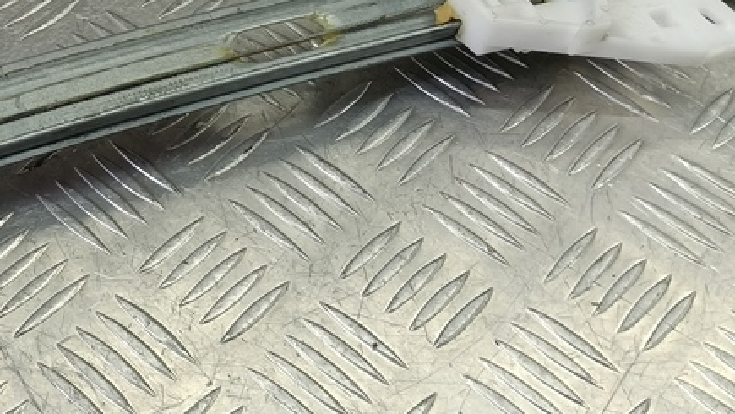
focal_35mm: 59
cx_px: 5
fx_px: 1150
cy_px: -39
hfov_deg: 32.7
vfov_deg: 19.6
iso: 92
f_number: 1.6
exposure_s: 1/50
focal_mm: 4.11
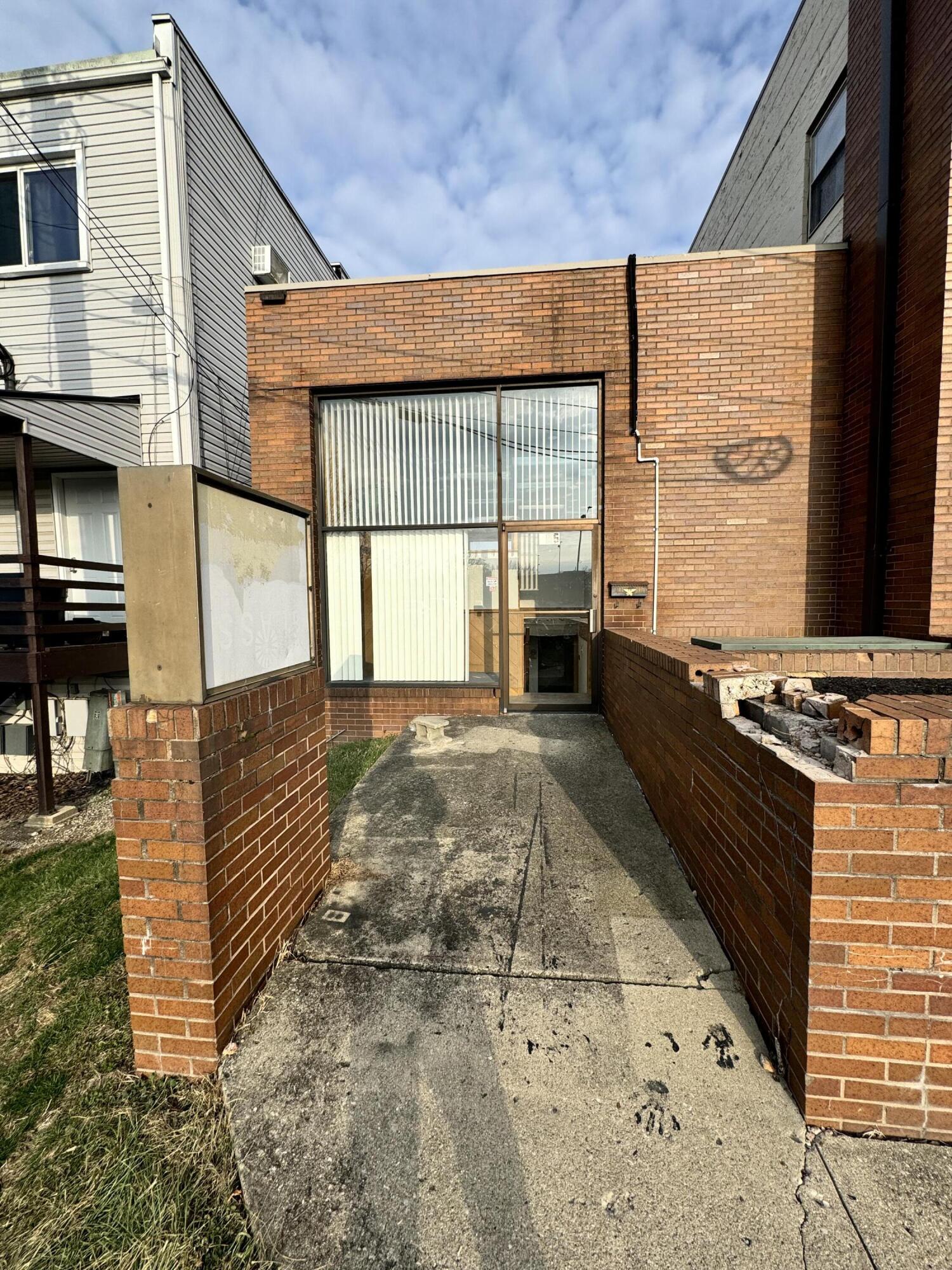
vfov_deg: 102.1
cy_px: 635
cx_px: 476
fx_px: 513
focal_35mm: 14
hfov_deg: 85.7
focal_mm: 2.22
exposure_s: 1/1567
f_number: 2.2
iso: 40
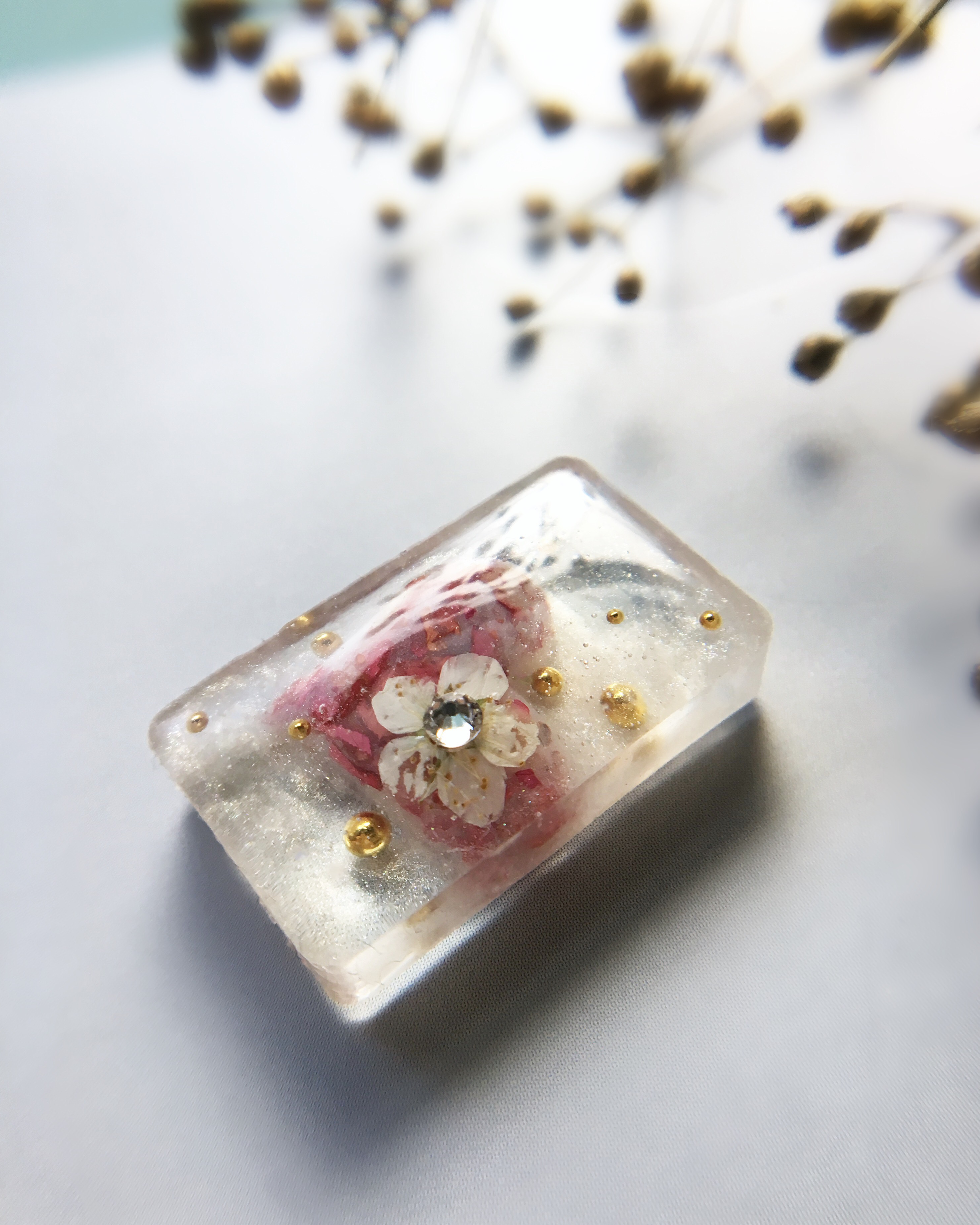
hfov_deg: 47.1
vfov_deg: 57.2
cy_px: 609
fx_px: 1124
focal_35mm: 31
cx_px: 502
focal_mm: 4.15
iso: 25
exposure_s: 1/30
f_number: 2.2
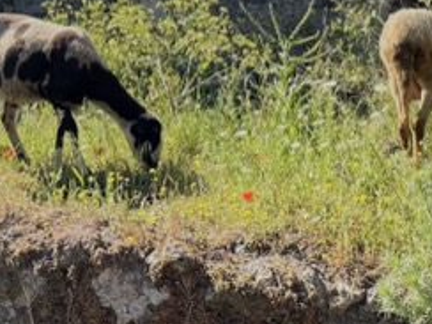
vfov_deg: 29.7
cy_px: -73
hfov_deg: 40.0
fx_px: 512
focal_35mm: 41
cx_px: -4
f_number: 1.8
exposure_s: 1/449
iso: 32
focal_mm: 1.6
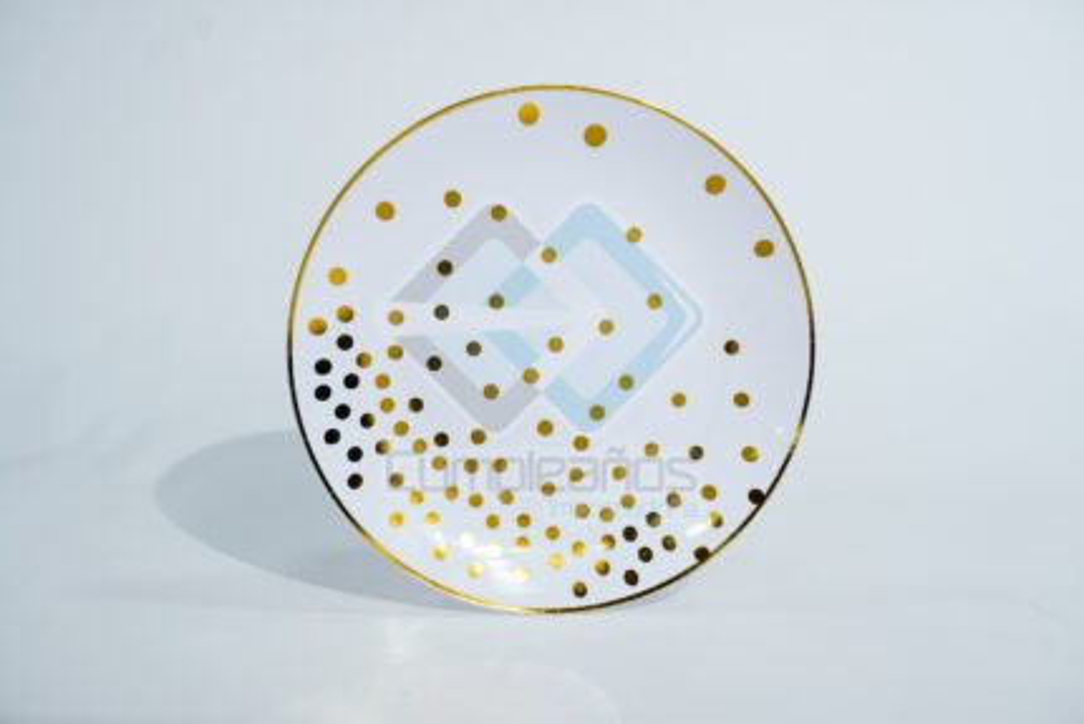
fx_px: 1401
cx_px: 542
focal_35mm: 46
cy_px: 362
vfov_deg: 29.0
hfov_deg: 42.3
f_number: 8
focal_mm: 31
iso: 400
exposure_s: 1/45
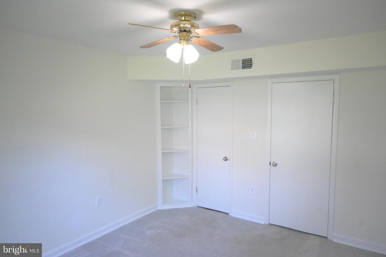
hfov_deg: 73.7
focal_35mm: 24
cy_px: 128
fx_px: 257
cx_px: 193
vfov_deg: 53.1
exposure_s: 1/1600
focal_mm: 24
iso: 25600
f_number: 4
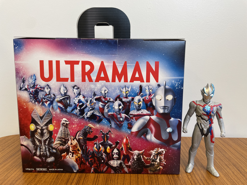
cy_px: 92
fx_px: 186
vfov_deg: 53.1
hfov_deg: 67.3
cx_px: 124
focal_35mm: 26
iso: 100
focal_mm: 4.2
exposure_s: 1/100
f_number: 1.6
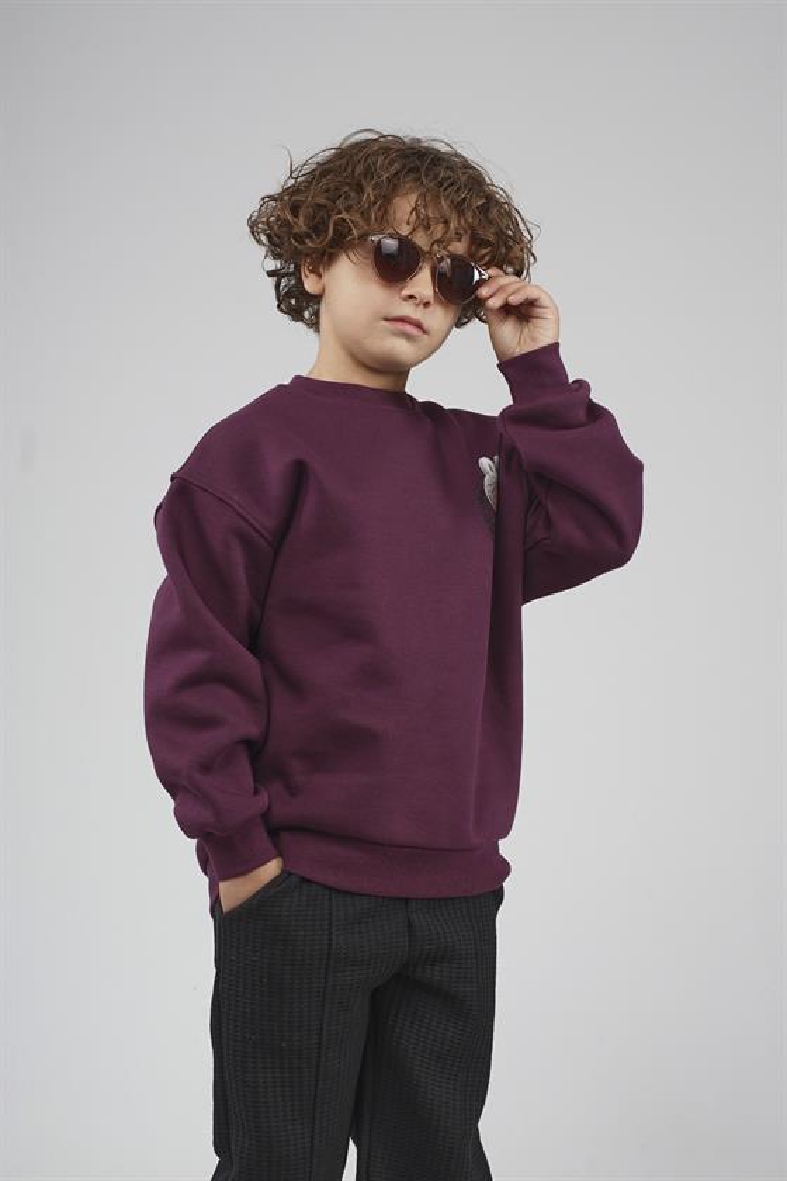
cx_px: 394
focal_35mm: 93
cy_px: 590
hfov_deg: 14.7
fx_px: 3049
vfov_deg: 21.9
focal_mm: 62
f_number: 5.6
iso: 80
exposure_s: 1/160
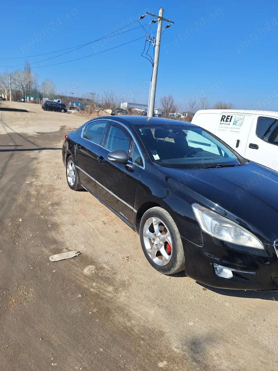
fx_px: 246
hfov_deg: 58.9
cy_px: 186
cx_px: 139
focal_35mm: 23
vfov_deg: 73.9
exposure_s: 1/5000
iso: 40
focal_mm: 5.54
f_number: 1.8
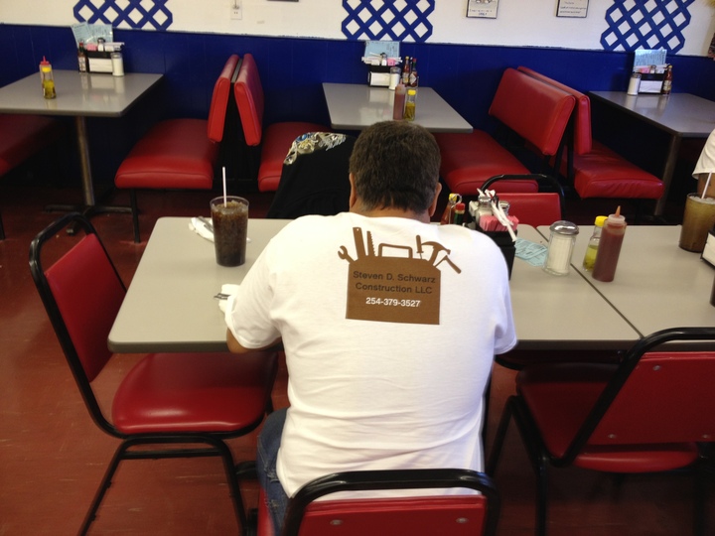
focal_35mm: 35
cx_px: 358
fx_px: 723
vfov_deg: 40.7
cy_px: 268
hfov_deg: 52.6
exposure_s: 1/20
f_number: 2.4
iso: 50
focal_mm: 4.28
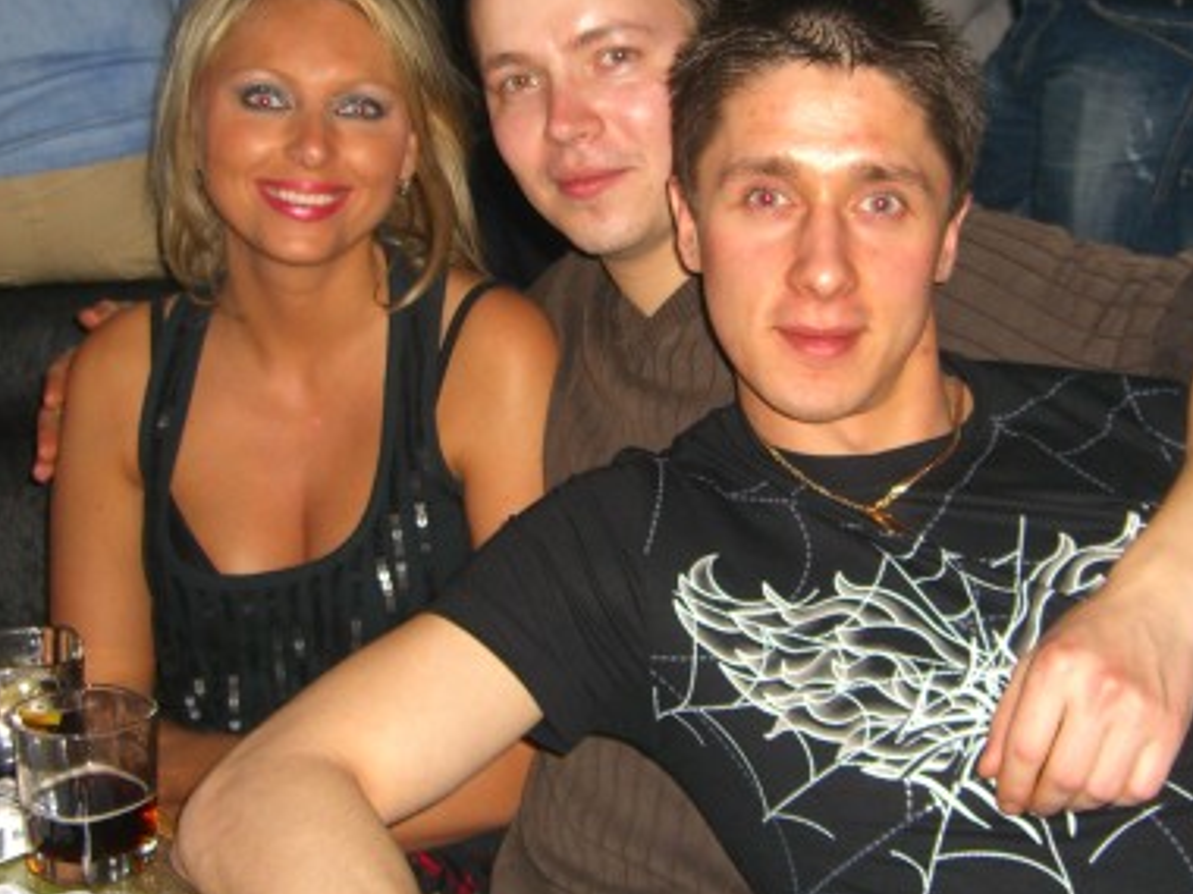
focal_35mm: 60
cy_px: 373
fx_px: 2068
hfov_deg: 32.2
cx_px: 659
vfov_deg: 24.4
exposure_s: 1/60
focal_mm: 7.9
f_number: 2.8
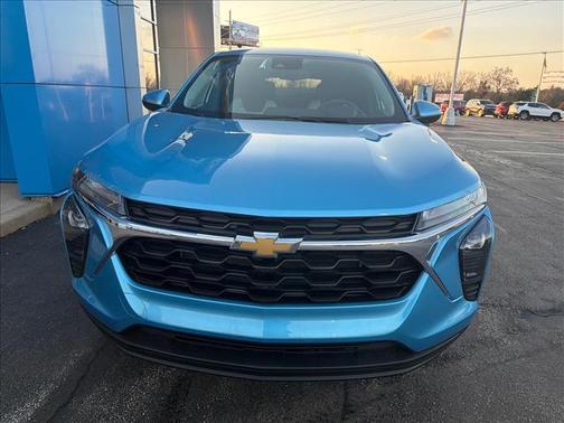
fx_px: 391
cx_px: 282
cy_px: 212
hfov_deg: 71.6
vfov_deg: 56.8
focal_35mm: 24
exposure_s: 1/539
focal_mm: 6.76
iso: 100
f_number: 1.78
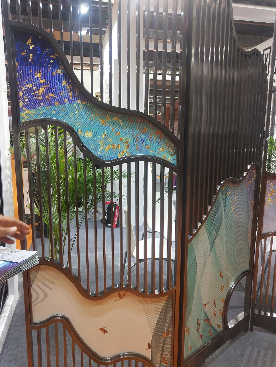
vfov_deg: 58.3
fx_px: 330
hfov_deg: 45.4
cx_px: 138
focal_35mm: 31
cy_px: 189
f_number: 1.8
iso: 205
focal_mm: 3.95
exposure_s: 1/100
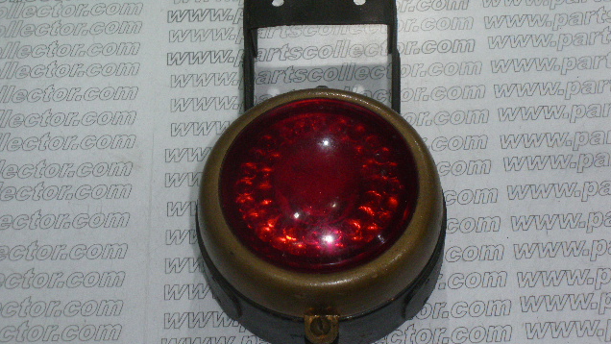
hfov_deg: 31.0
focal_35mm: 68
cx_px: 306
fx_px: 1102
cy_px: 170
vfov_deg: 17.7
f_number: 4.6
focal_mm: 11.1
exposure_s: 1/60
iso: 320
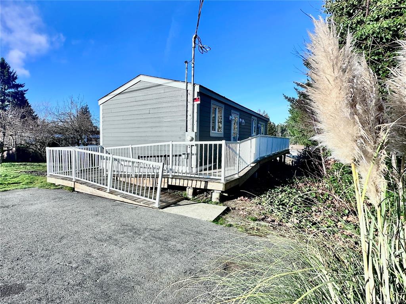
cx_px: 203
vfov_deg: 85.6
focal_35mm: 14
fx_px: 164
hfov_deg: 102.1
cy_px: 152
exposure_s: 1/2398
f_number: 2.2
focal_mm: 2.22
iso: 50
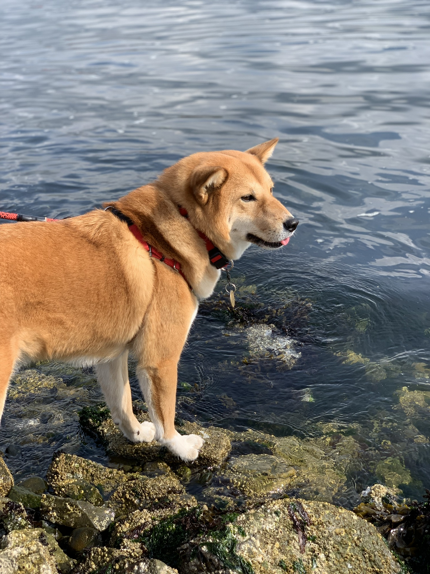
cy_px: 287
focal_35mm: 52
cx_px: 215
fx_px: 861
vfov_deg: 36.8
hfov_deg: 28.0
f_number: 2.4
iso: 16
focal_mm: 6
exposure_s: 1/494
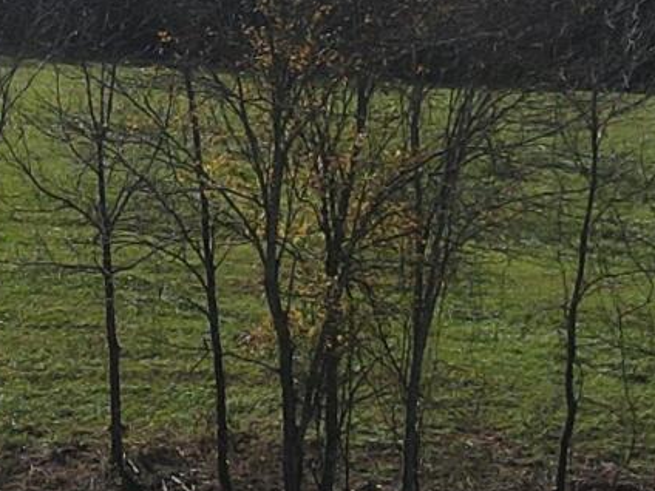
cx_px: 22
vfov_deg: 8.7
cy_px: 96
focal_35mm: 170
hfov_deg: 11.5
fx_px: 3217
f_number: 2.8
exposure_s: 1/1000
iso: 100
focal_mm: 4.5
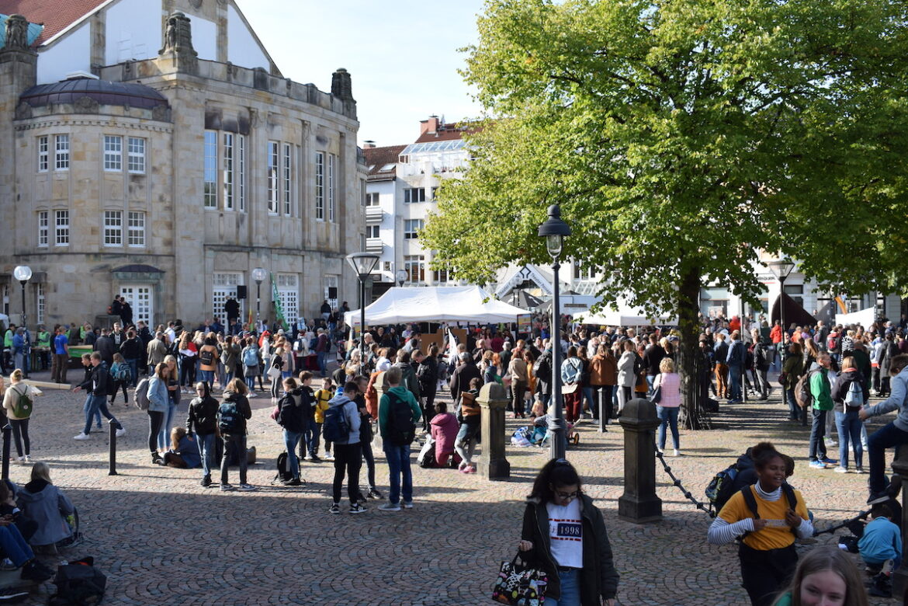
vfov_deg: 35.5
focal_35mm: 38
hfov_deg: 51.3
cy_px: 303
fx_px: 946
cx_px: 454
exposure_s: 1/250
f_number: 8
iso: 280
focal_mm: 25
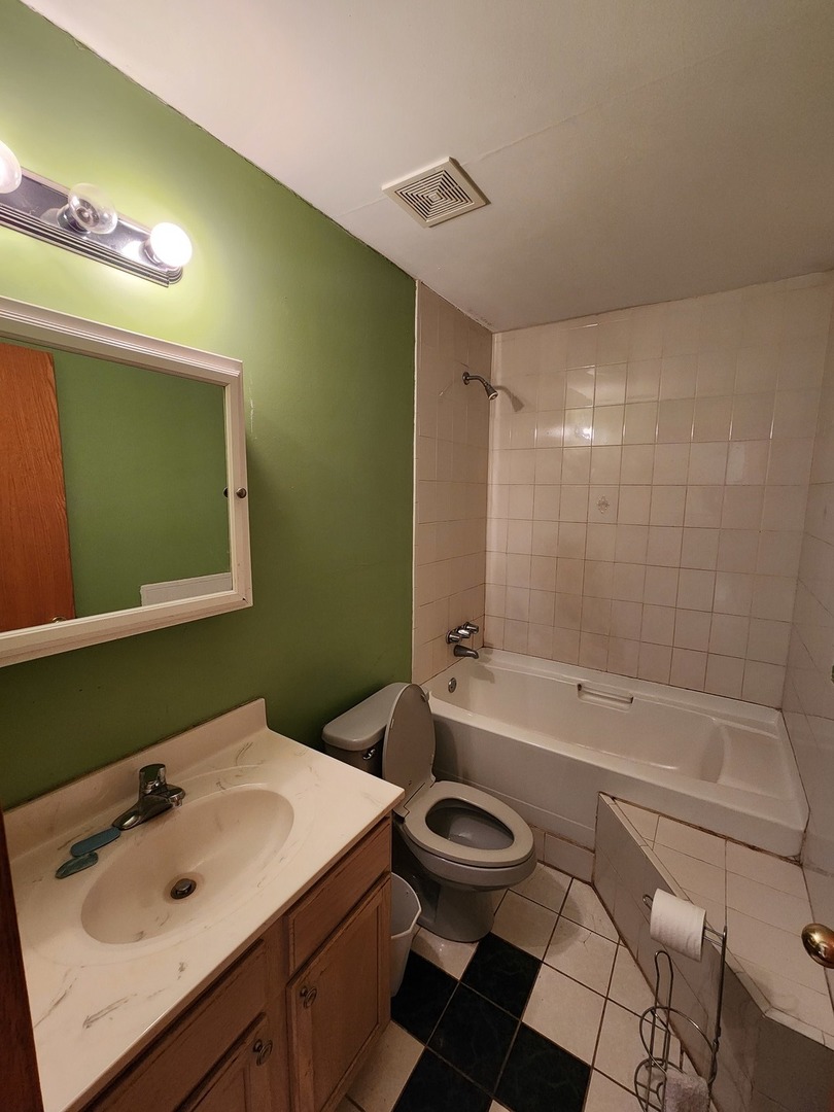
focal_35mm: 13
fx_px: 418
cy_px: 556
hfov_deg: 89.9
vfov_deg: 106.2
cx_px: 417
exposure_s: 1/60
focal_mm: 2.2
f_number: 2.2
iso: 400
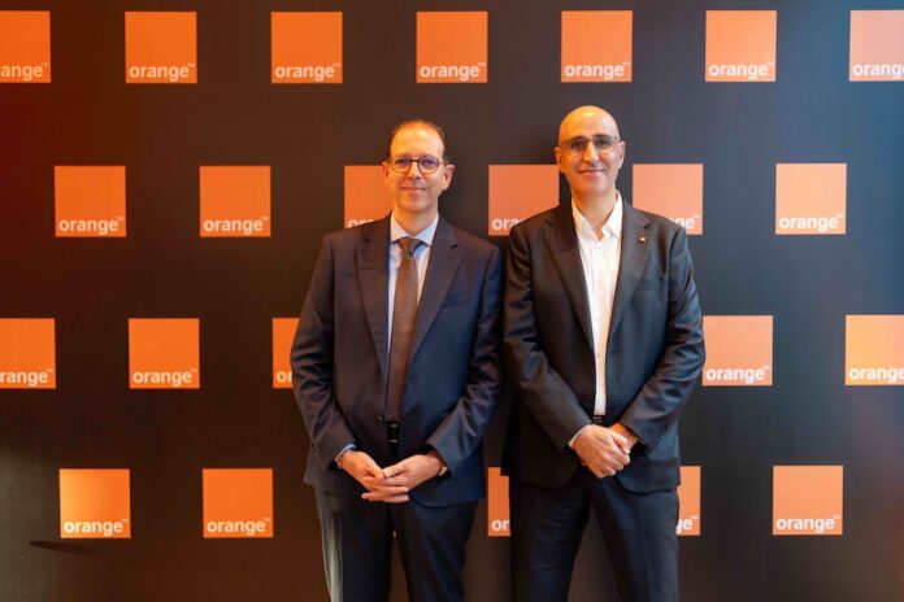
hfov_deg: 39.6
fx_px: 1255
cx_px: 452
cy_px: 301
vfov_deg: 27.0
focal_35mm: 50
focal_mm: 50
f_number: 1.2
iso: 500
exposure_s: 1/160
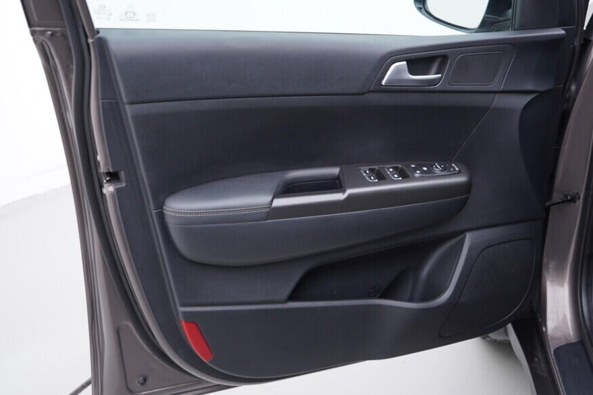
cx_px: 319
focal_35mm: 42
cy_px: 168
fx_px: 692
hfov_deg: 46.4
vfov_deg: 31.8
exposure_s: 1/40
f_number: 2.8
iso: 125
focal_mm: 24
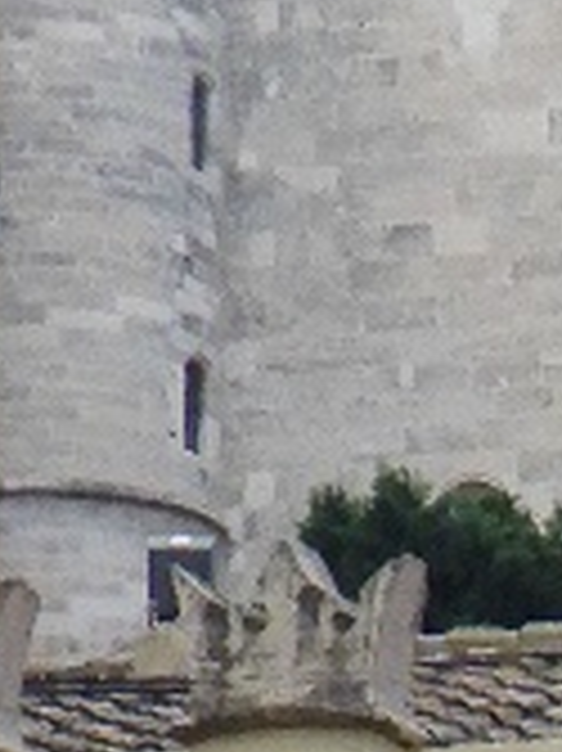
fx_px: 4660
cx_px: 1308
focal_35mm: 215
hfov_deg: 6.6
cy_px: 1468
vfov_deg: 8.7
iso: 250
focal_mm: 5
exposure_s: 1/640
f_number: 4.2
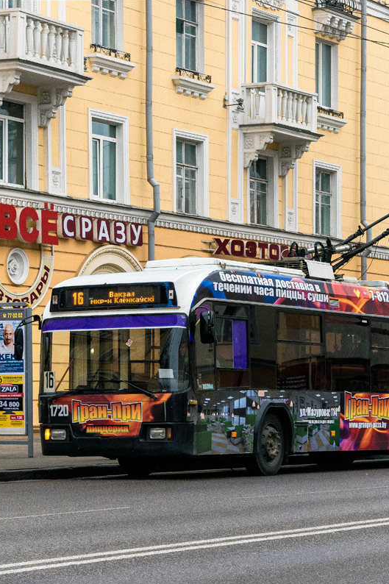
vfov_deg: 16.4
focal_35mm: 125
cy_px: 293
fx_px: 2023
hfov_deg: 11.0
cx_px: 290
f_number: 5.6
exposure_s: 1/200
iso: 640
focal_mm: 55
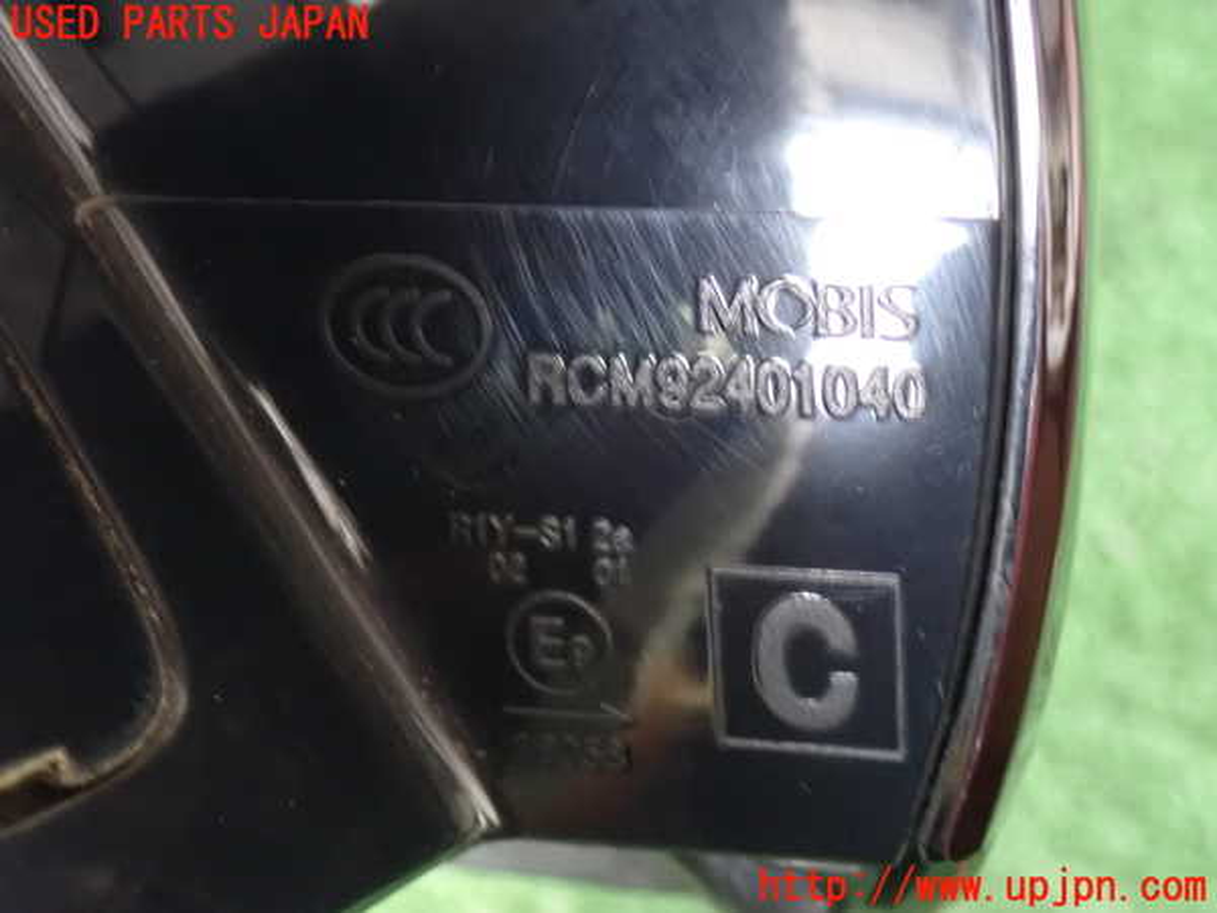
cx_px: 608
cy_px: 456
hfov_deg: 22.3
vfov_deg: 16.8
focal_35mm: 88
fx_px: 3094
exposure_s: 1/8
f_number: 4.5
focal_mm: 15.66
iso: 1600
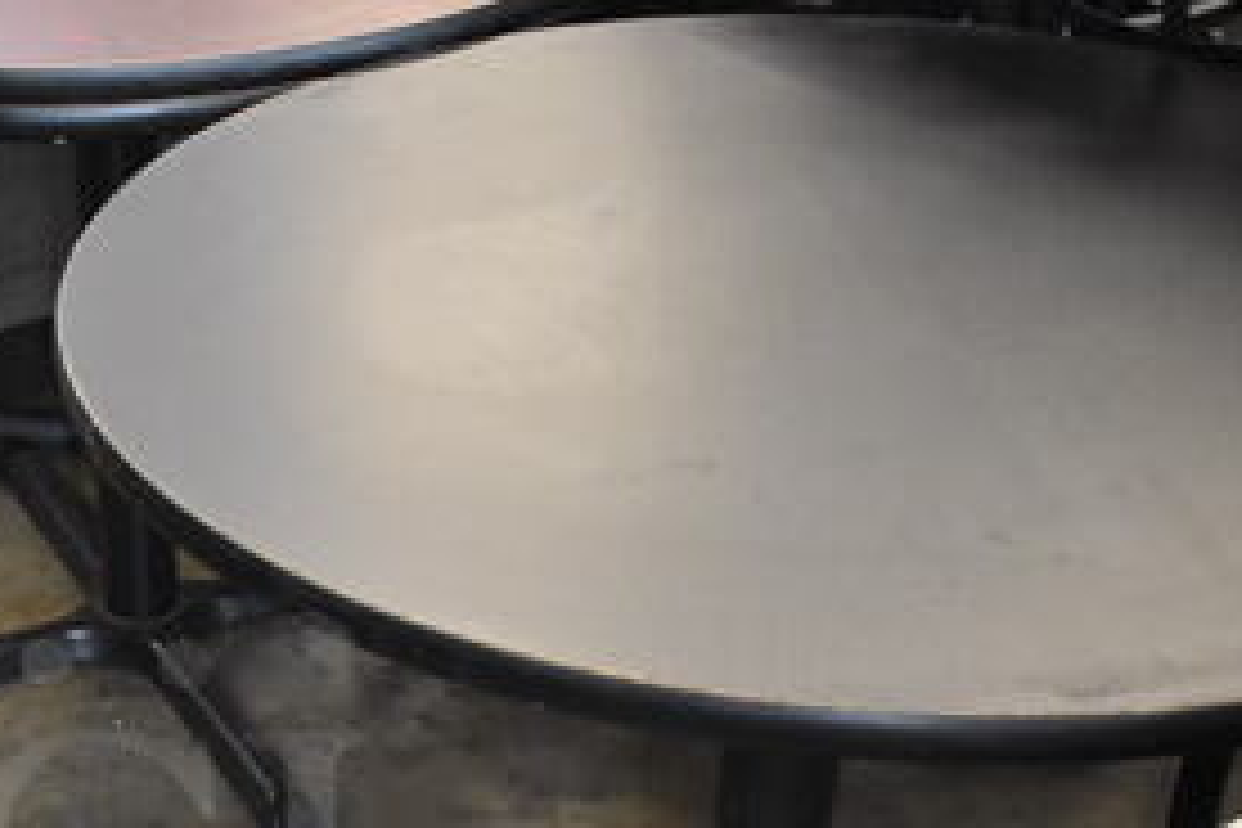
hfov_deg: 26.4
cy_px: 846
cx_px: 45
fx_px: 2518
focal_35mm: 73
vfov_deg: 18.2
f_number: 3.8
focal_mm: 22
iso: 4500
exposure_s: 1/125
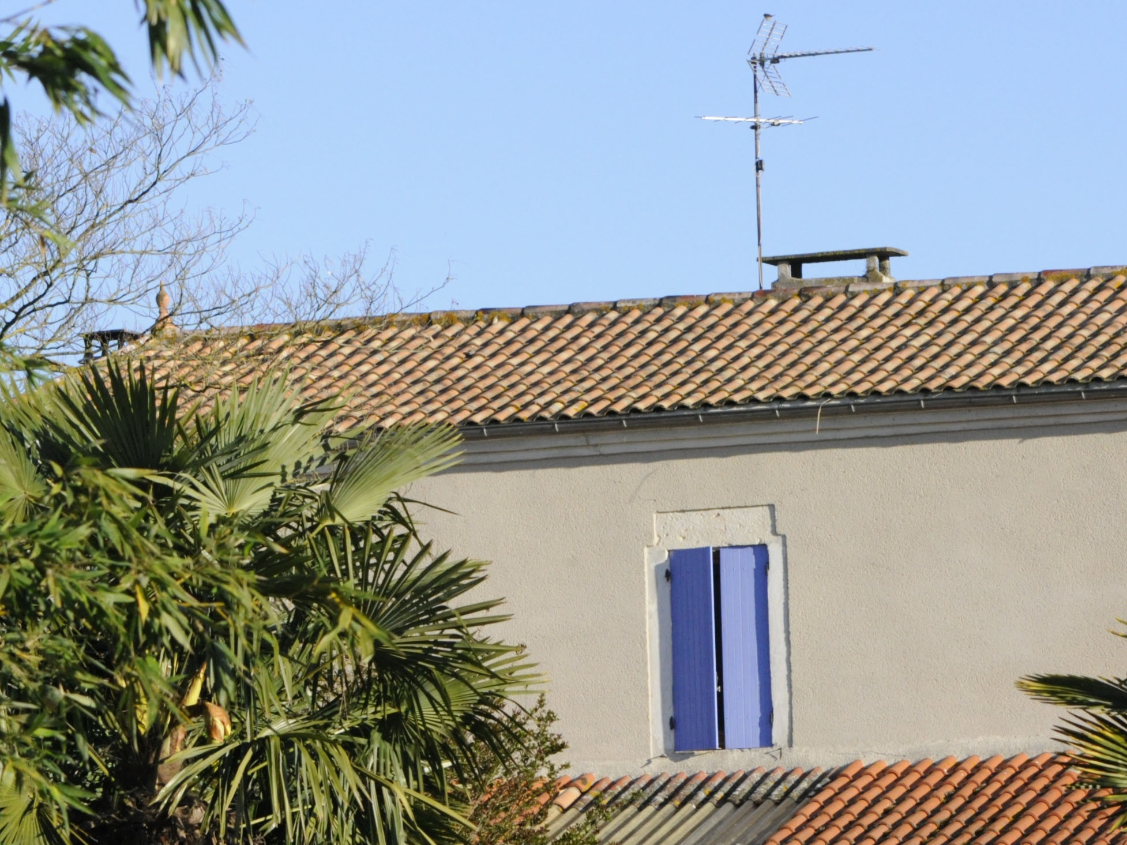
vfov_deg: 6.9
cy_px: 618
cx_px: 900
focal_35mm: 215
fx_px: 6999
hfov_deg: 9.2
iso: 800
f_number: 8
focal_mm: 68
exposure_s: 1/1600
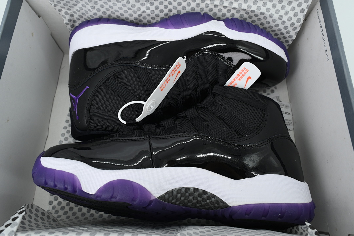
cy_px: 118
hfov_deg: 68.4
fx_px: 261
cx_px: 177
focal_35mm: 26
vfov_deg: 48.7
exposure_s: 1/100
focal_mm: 26.5
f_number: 9
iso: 400
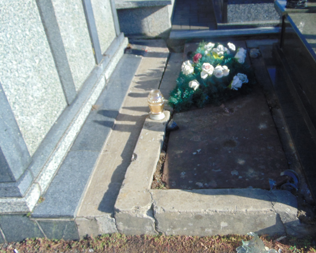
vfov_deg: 42.1
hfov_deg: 50.9
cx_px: 201
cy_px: 145
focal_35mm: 35
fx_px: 327
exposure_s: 1/640
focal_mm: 4.5
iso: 80
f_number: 3
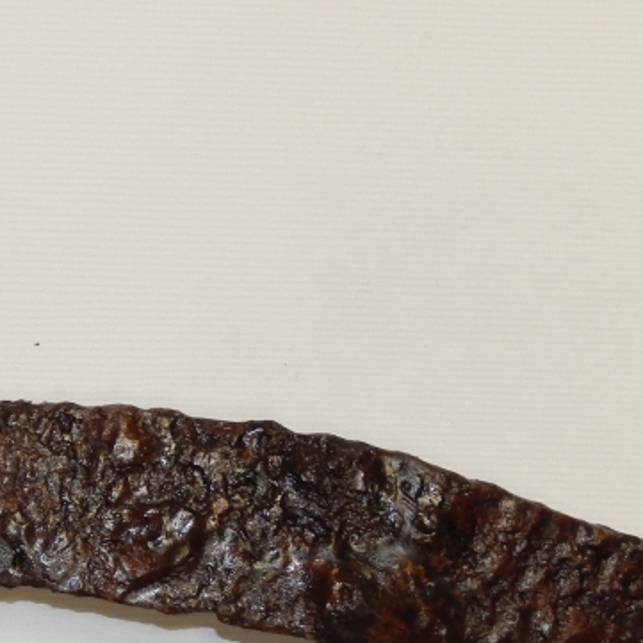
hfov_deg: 11.3
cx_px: 39
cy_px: 661
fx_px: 3215
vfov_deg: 11.3
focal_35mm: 153
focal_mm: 10.9
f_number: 4
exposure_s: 1/30
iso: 140
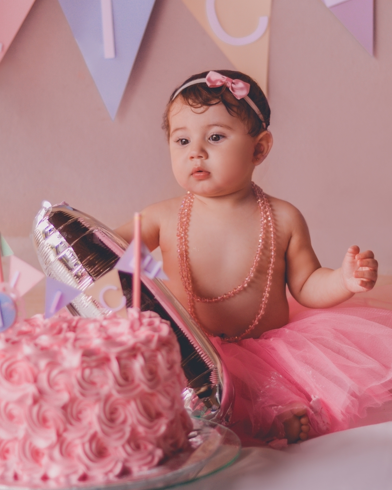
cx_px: 195
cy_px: 208
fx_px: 1233
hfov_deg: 18.1
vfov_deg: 22.5
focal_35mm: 85
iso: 100
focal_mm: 50
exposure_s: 1/200
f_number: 1.8
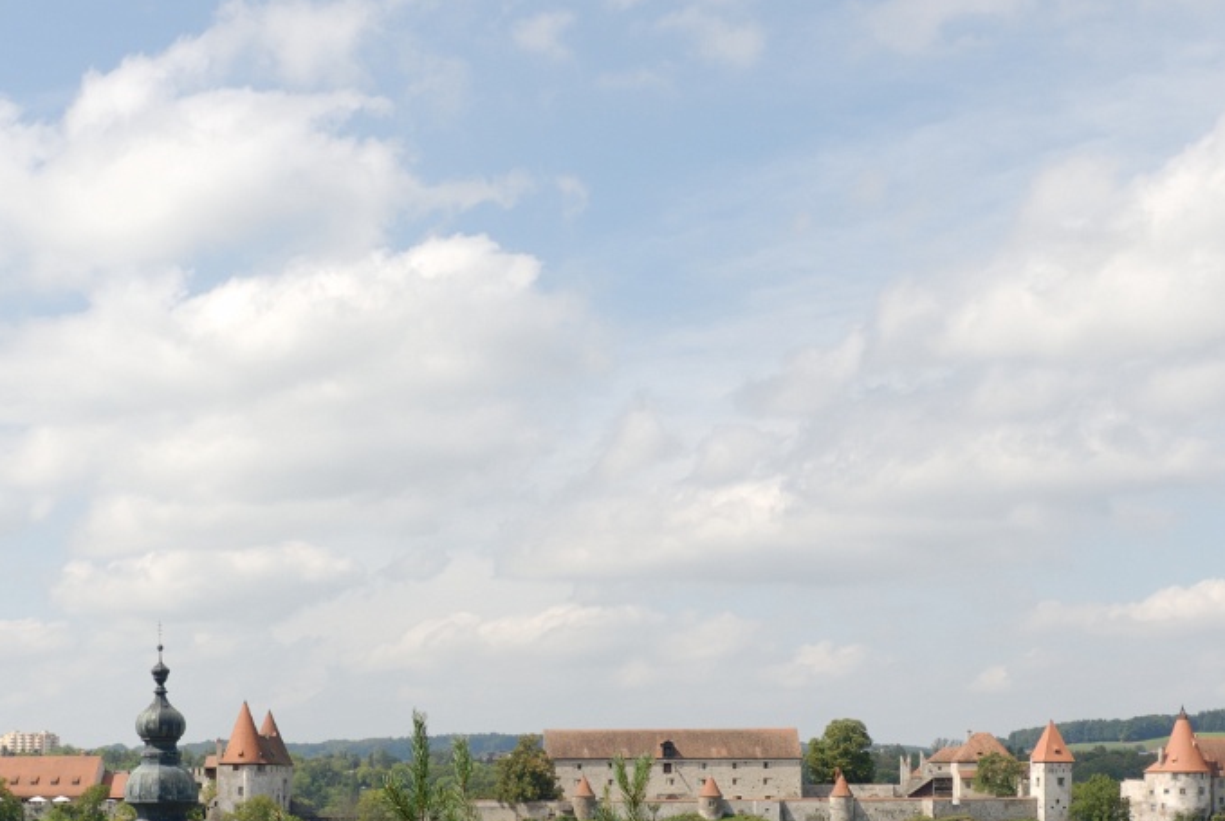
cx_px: 433
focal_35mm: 70
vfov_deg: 19.1
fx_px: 2386
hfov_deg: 28.7
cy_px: 779
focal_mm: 24
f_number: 8
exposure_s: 1/250
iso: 100
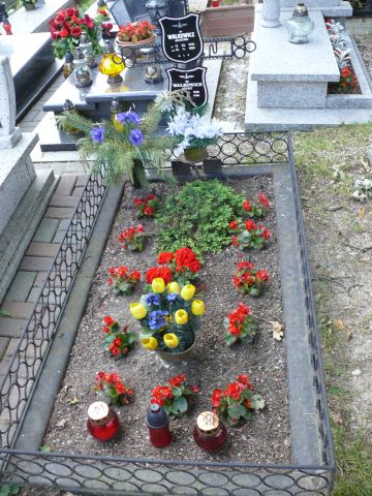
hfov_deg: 40.7
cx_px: 186
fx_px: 502
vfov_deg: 52.6
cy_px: 248
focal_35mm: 35
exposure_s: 1/50
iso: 100
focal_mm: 7.4
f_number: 2.8
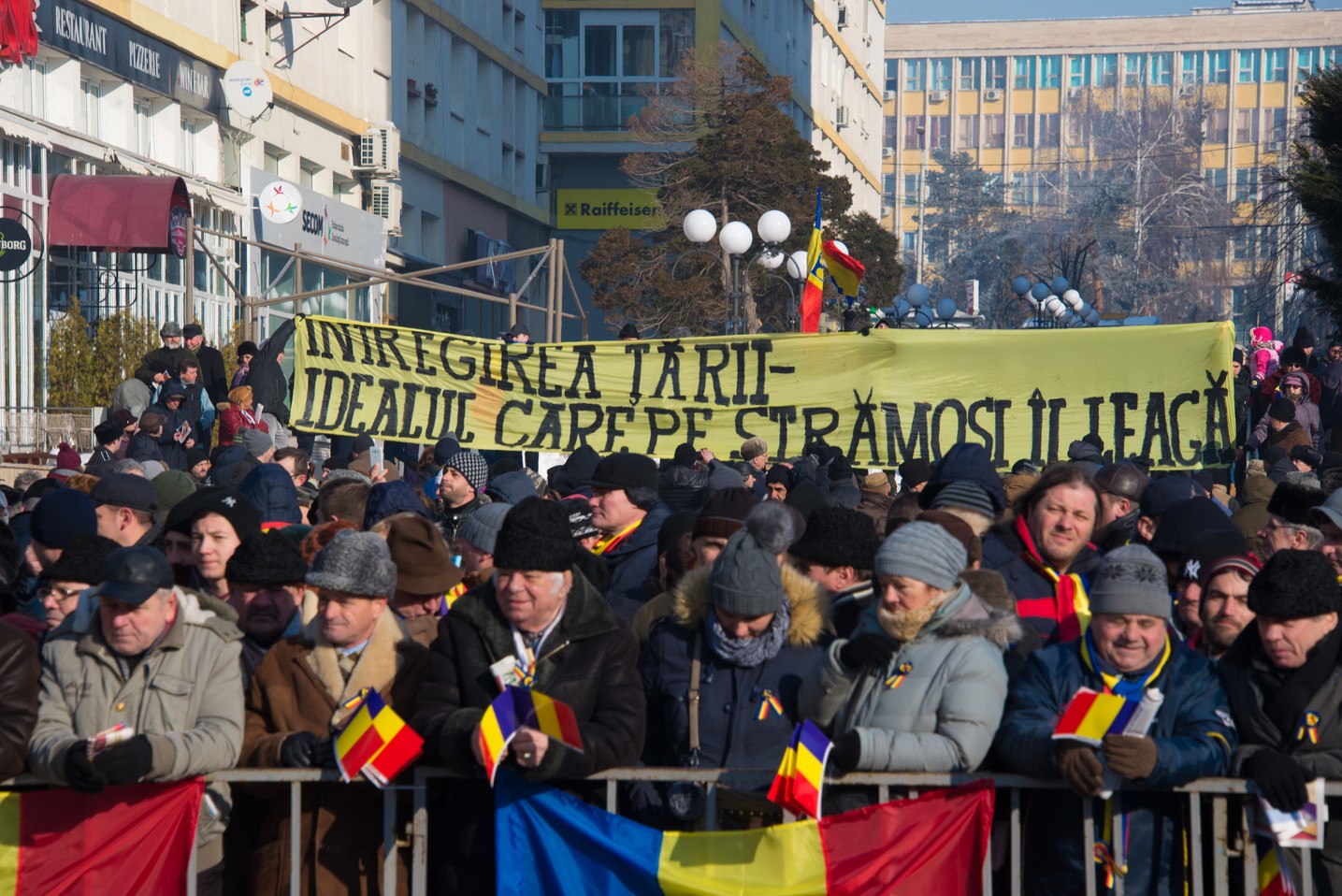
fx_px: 5967
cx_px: 671
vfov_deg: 8.6
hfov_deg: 12.8
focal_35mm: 160
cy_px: 448
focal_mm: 160
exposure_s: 1/160
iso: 100
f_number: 10
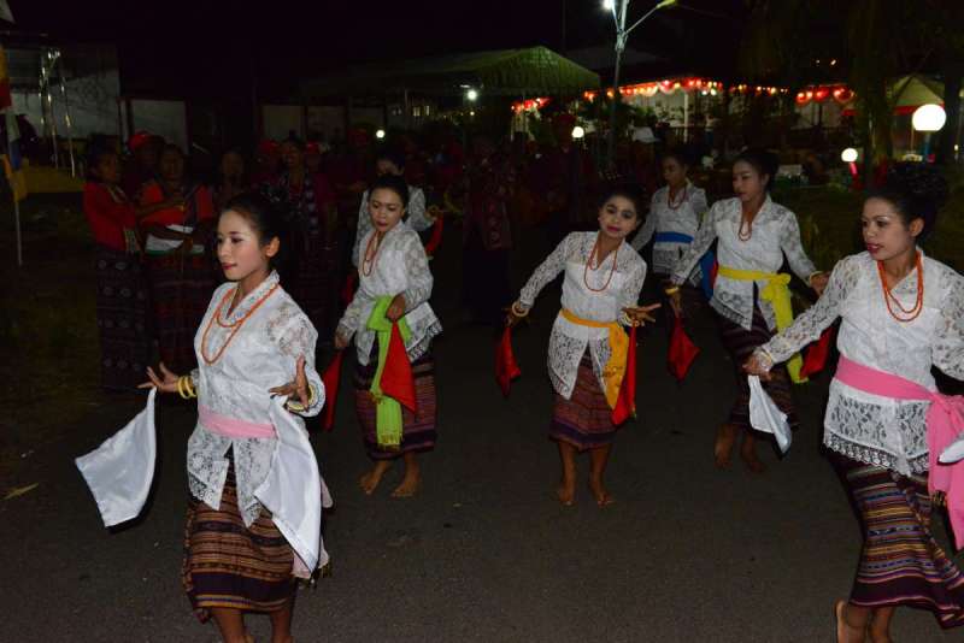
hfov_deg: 58.7
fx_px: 857
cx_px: 482
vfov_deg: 41.1
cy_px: 322
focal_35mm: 32
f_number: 8
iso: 6400
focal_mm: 32
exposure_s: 1/60
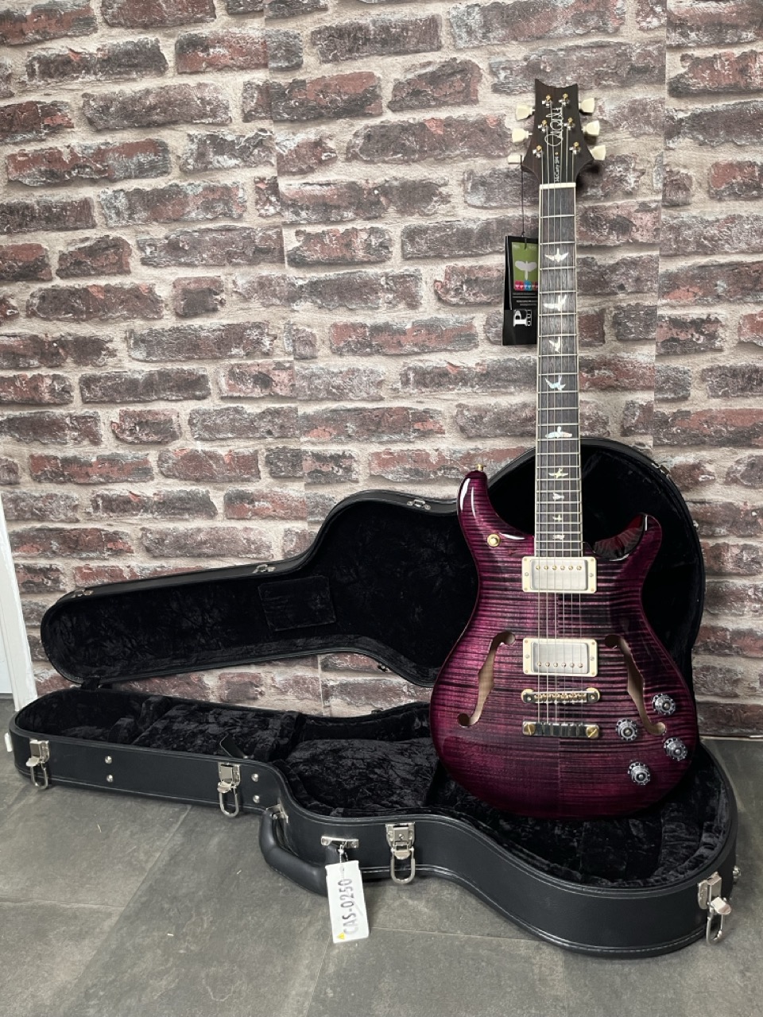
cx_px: 382
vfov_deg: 67.3
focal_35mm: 26
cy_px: 508
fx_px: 764
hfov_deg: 53.1
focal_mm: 5.1
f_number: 1.6
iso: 125
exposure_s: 1/87
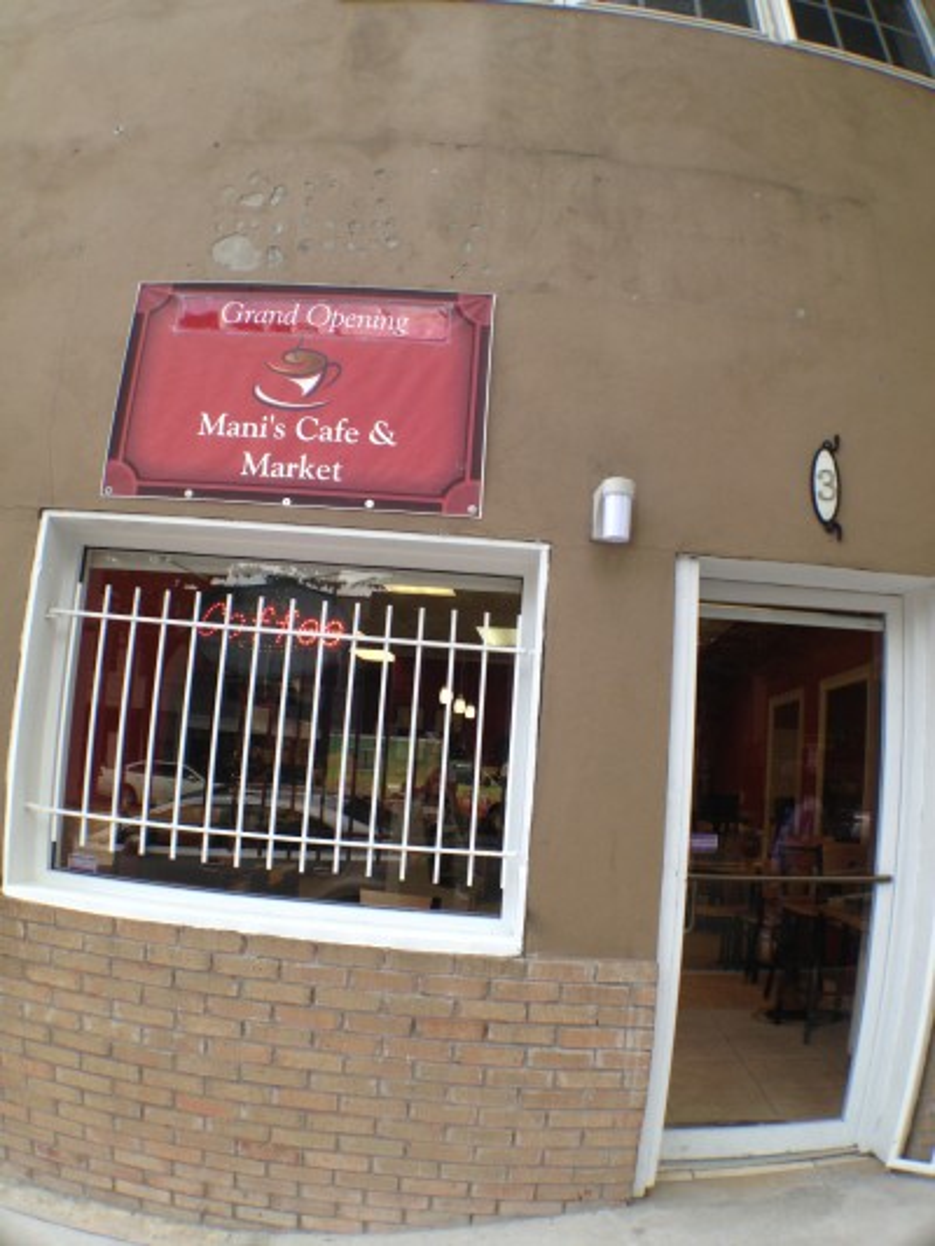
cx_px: 468
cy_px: 623
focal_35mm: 35
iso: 50
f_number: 2.4
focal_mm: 4.28
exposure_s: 1/272
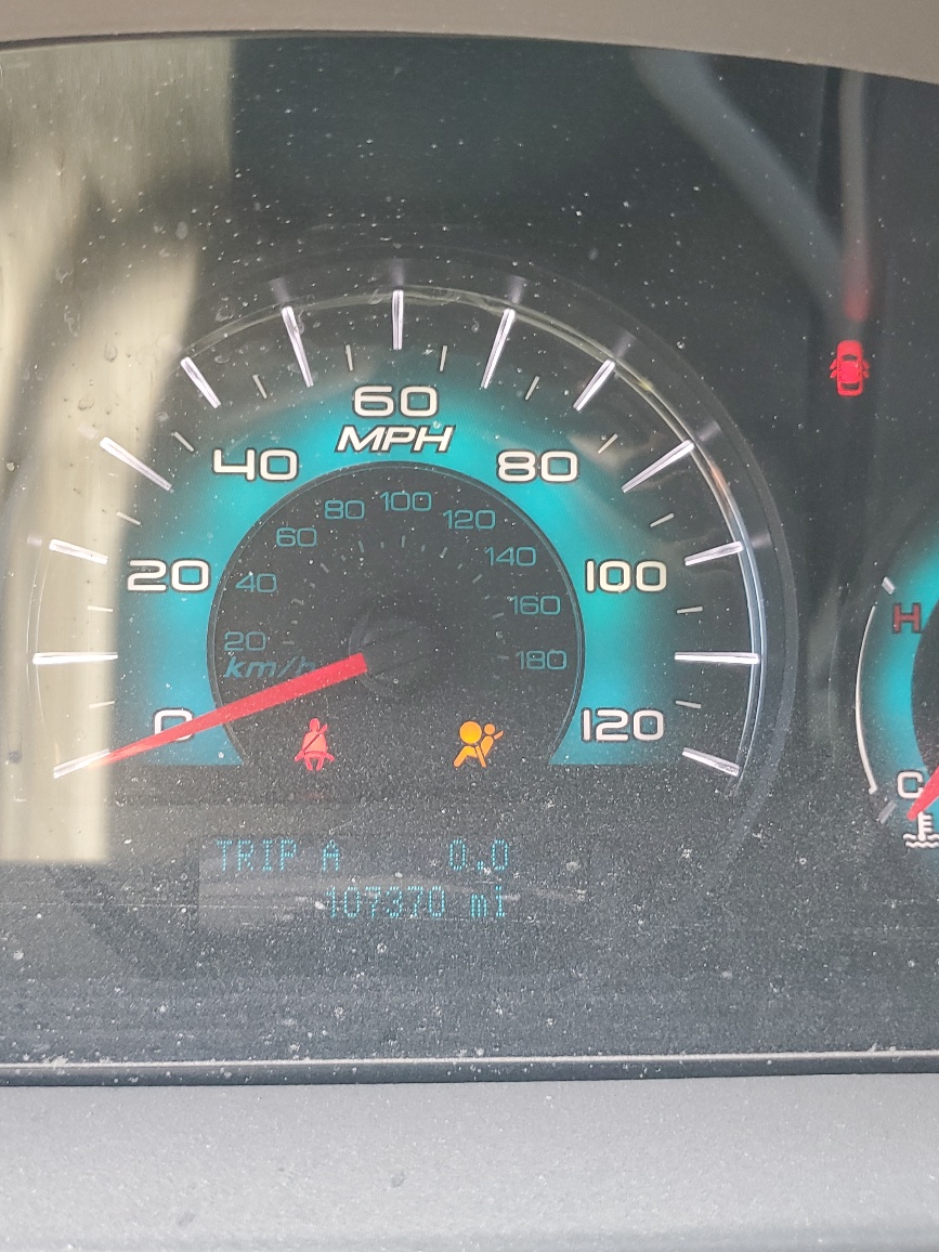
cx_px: 375
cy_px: 648
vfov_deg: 51.3
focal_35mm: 36
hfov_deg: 39.5
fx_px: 1302
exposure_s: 1/60.2
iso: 71
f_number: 1.5
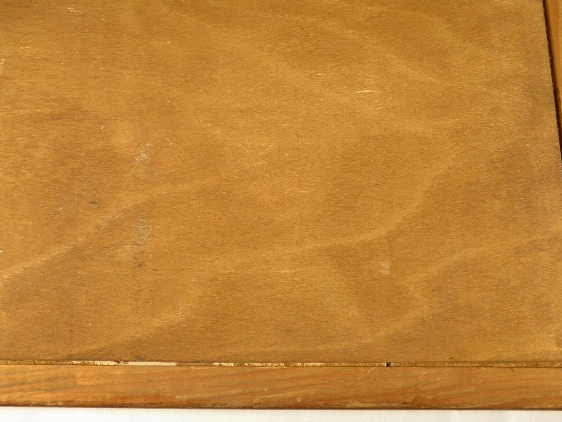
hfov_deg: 32.0
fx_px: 974
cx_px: 213
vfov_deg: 24.3
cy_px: 155
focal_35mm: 60
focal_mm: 6.8
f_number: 3.7
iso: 160
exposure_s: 1/40
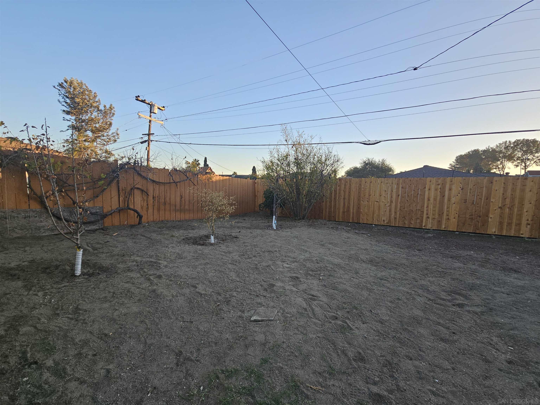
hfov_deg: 106.2
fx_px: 203
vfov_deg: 89.9
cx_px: 270
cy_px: 202
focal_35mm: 13
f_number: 2.2
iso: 50
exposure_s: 1/306
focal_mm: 2.2
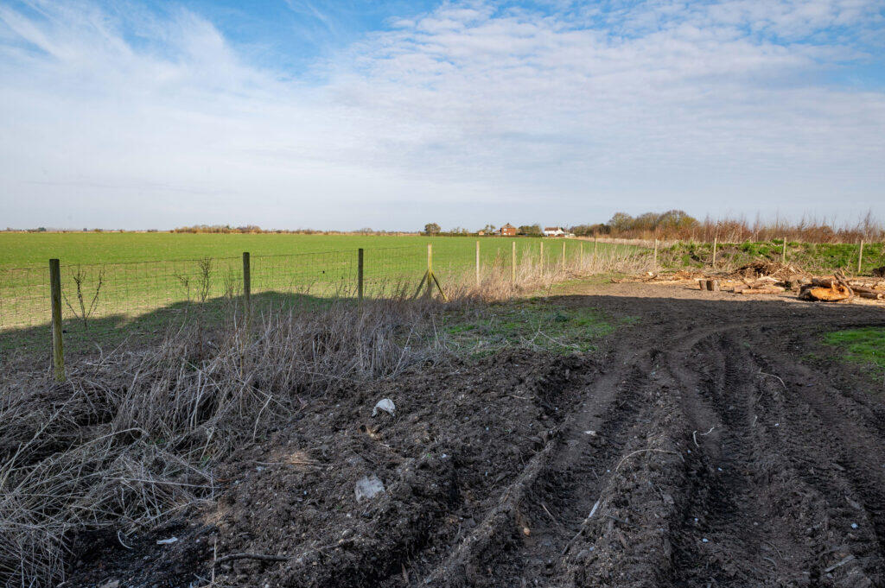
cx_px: 442
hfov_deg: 73.8
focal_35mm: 24
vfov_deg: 53.1
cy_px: 294
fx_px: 590
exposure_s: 1/200
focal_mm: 24
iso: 250
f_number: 11
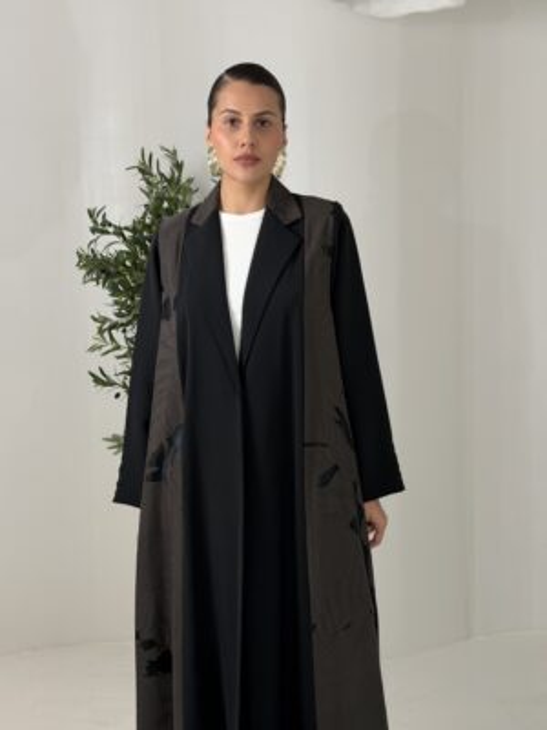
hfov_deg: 30.3
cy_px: 365
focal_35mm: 48
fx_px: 1011
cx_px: 274
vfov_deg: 39.7
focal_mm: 6.76
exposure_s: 1/587
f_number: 1.78
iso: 64
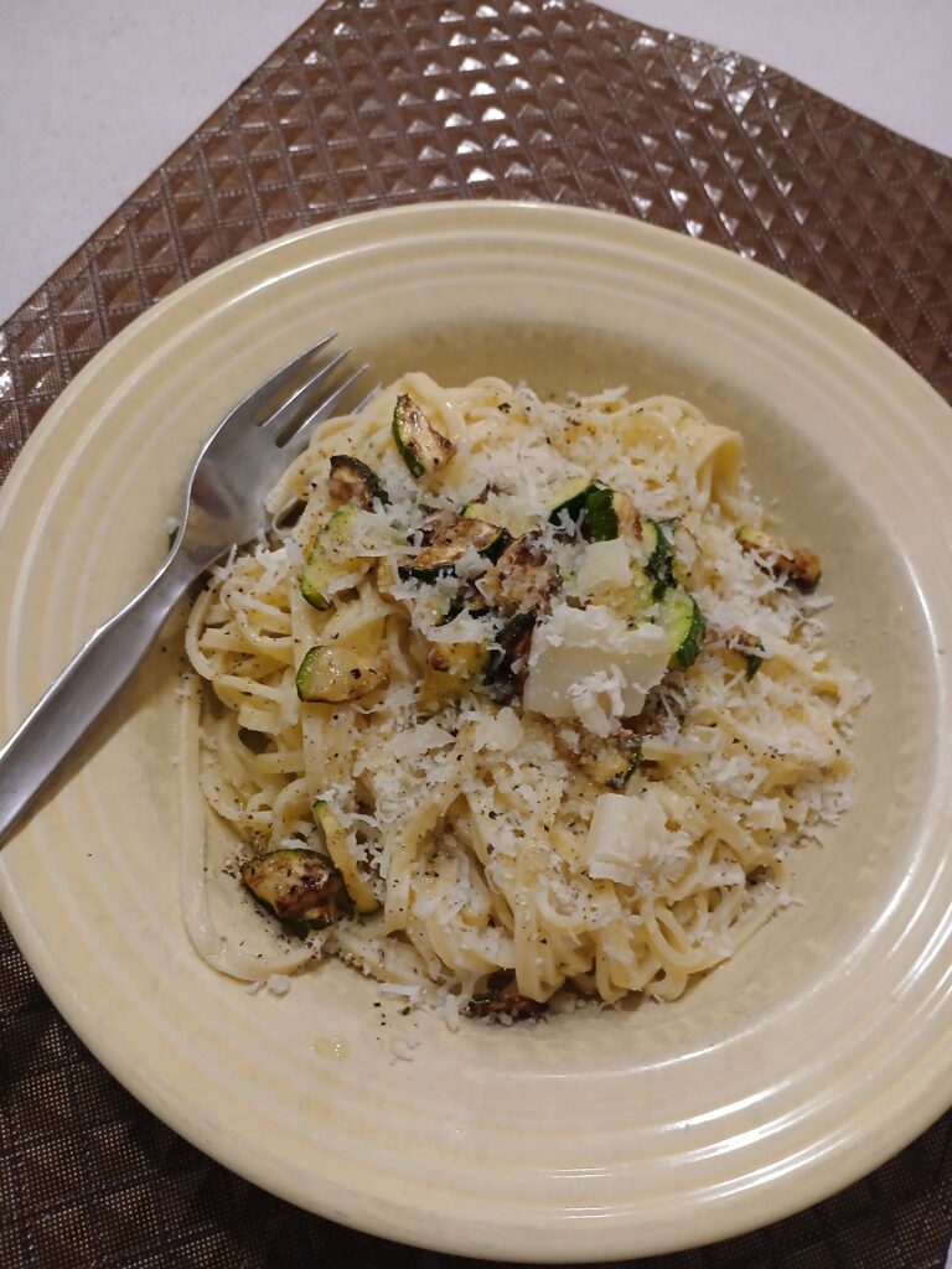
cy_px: 634
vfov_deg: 67.3
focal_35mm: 26
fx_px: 953
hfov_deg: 53.1
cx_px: 476
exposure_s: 1/30
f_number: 1.8
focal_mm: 3.98
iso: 250
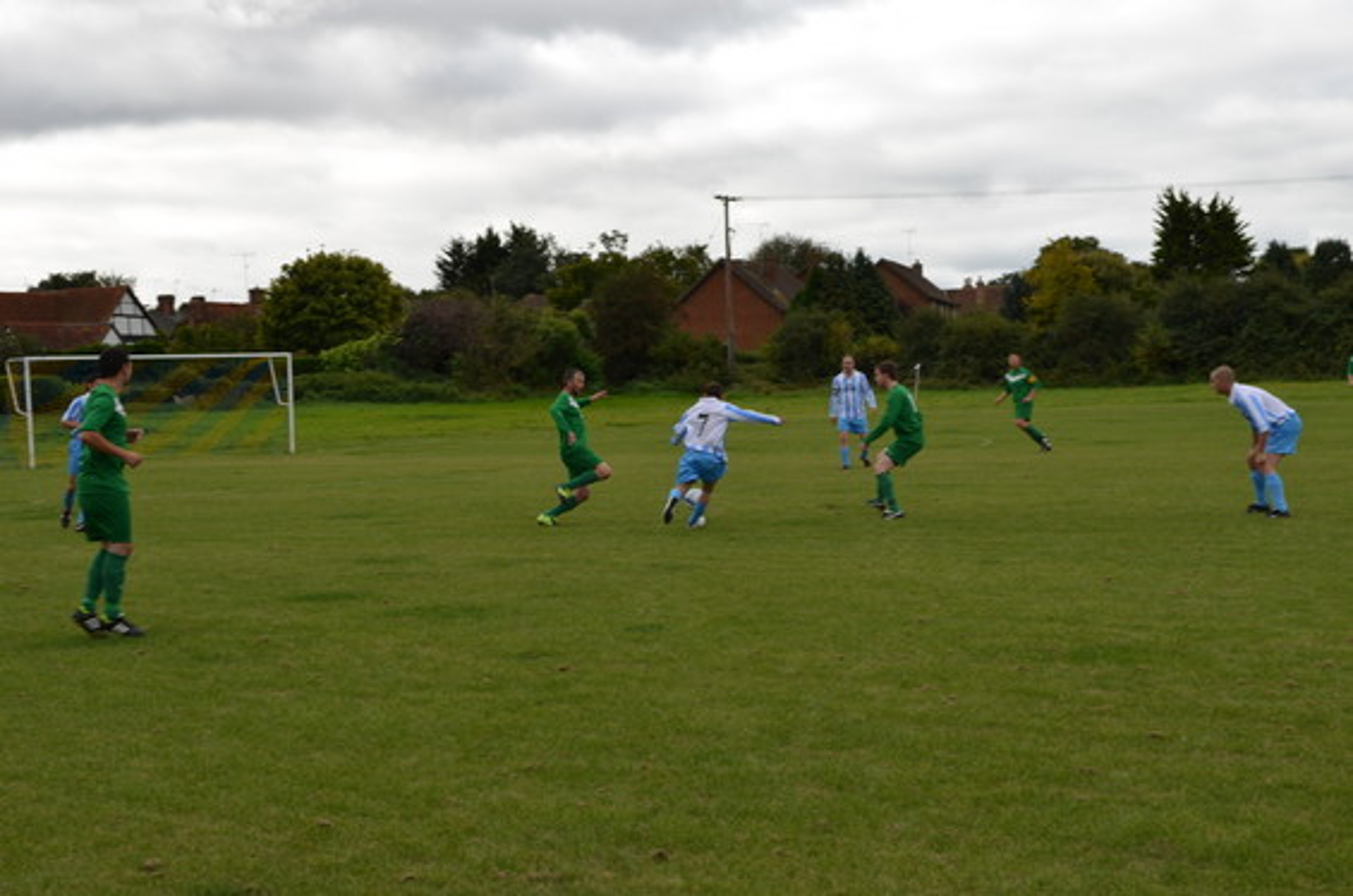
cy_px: 448
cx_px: 676
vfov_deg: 22.5
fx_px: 2250
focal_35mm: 60
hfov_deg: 33.5
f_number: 8
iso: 100
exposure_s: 1/160
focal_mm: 40
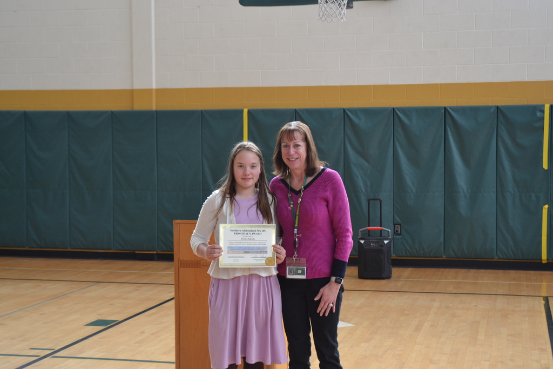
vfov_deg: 20.6
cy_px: 184
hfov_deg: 30.5
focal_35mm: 66
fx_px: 1014
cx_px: 276
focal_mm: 44
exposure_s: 1/125
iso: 400
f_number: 5.6
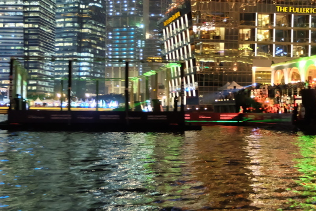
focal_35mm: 68
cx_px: 149
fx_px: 597
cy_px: 45
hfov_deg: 29.6
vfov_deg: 19.9
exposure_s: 1/7.5
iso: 3200
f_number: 4.2
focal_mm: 23.2
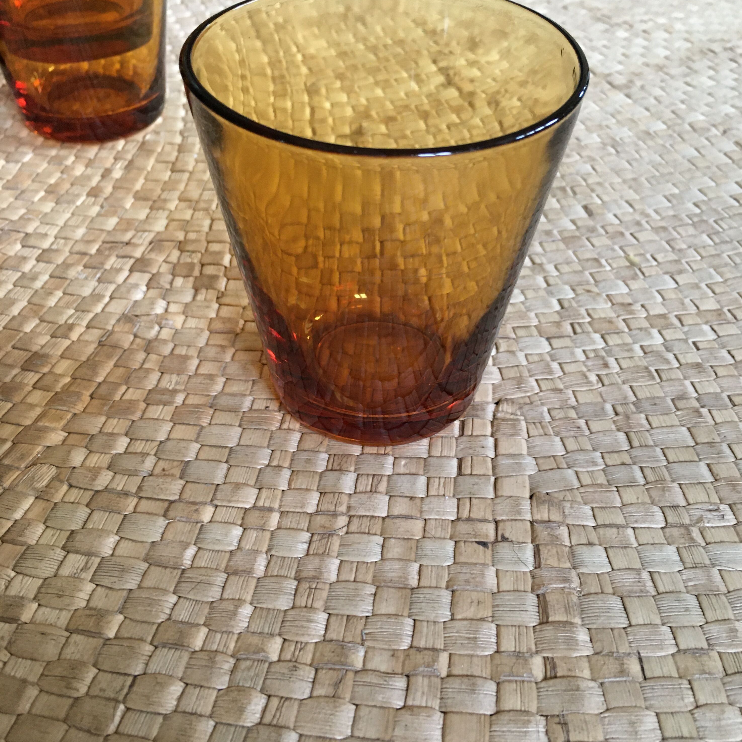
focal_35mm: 35
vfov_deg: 47.2
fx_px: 849
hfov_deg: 47.2
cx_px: 372
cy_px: 359
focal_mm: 4.15
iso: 160
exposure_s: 1/33
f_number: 2.2
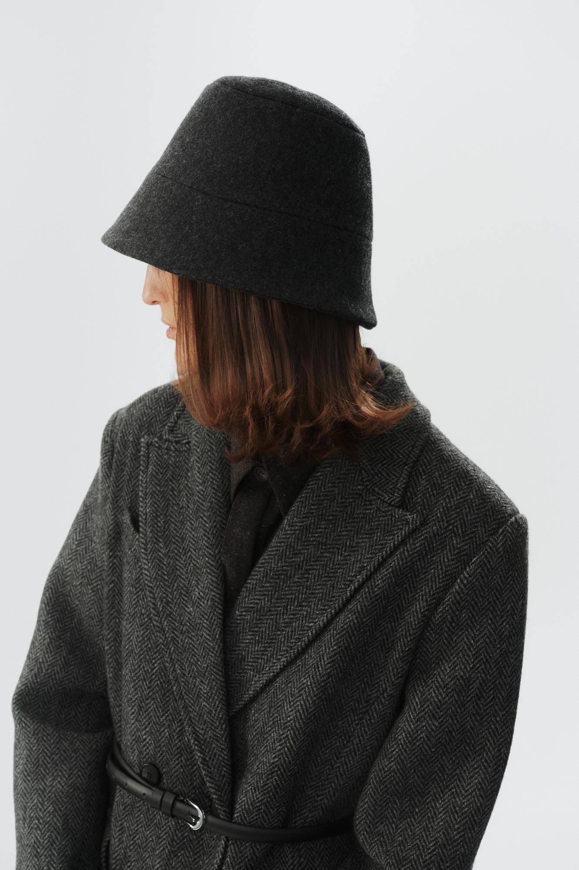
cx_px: 290
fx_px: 1183
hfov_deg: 27.5
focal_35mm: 49
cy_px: 435
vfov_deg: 40.4
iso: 320
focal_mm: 49
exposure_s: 1/160
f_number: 6.3
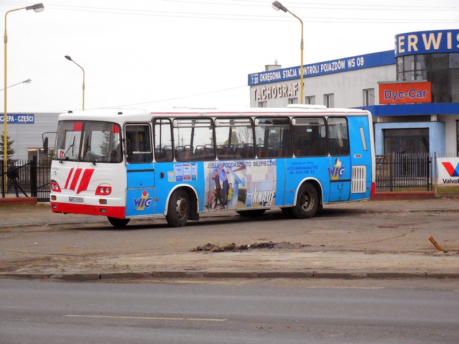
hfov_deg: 16.6
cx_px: 230
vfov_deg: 12.5
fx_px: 1578
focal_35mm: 119
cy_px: 172
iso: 800
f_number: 4.8
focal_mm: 21.5
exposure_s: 1/200
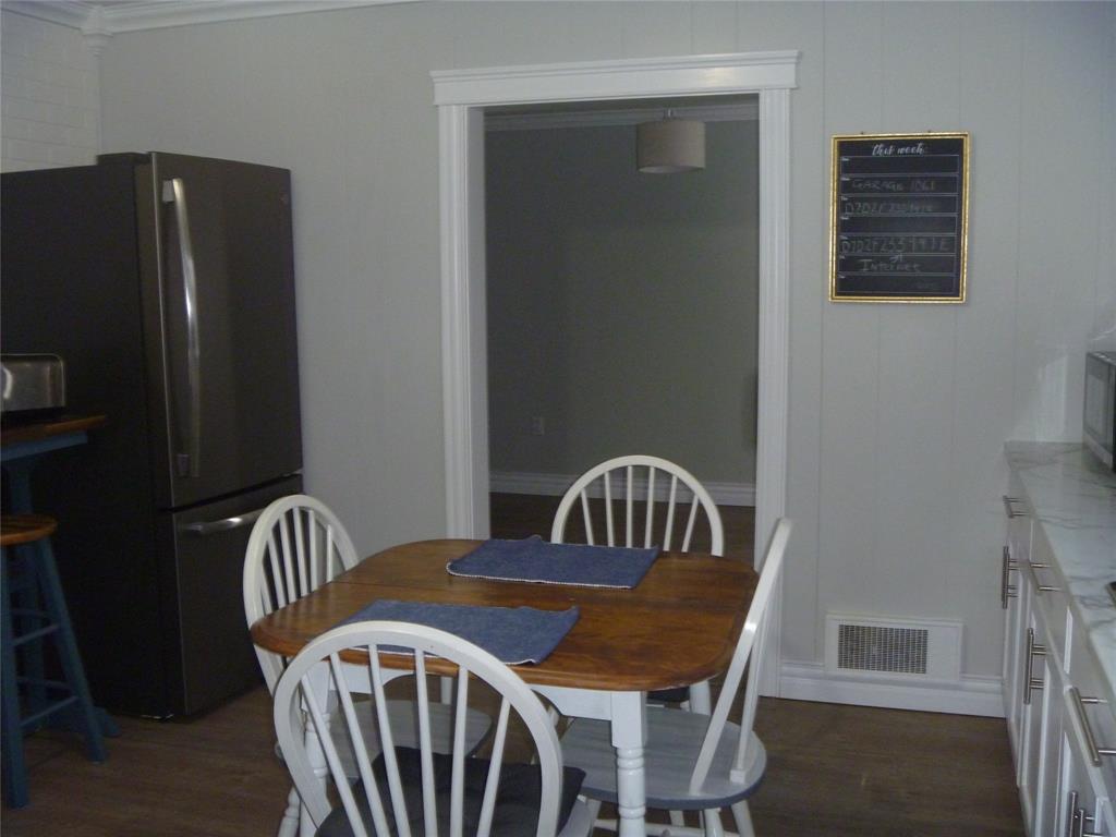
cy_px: 418
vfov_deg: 40.7
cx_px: 558
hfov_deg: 52.6
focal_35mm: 35
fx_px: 1128
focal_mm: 6.3
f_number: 3.5
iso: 320
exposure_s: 1/30
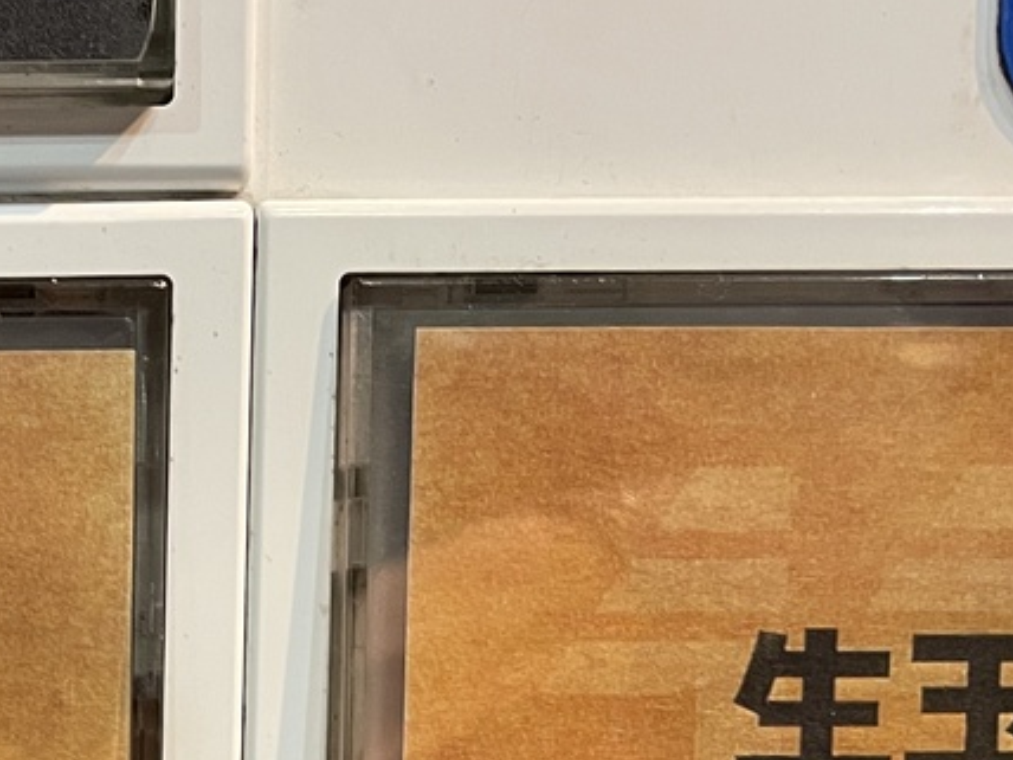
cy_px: 1032
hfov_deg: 21.9
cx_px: -349
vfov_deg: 17.3
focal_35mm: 79
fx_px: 2312
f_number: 1.6
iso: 160
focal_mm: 4.2
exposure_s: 1/50
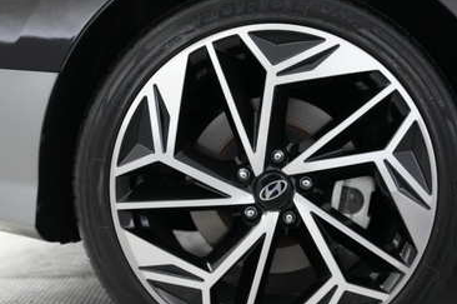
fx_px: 532
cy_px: 183
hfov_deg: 46.1
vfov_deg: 31.7
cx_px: 280
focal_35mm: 42
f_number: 2.8
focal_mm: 24
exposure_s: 1/160
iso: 4000
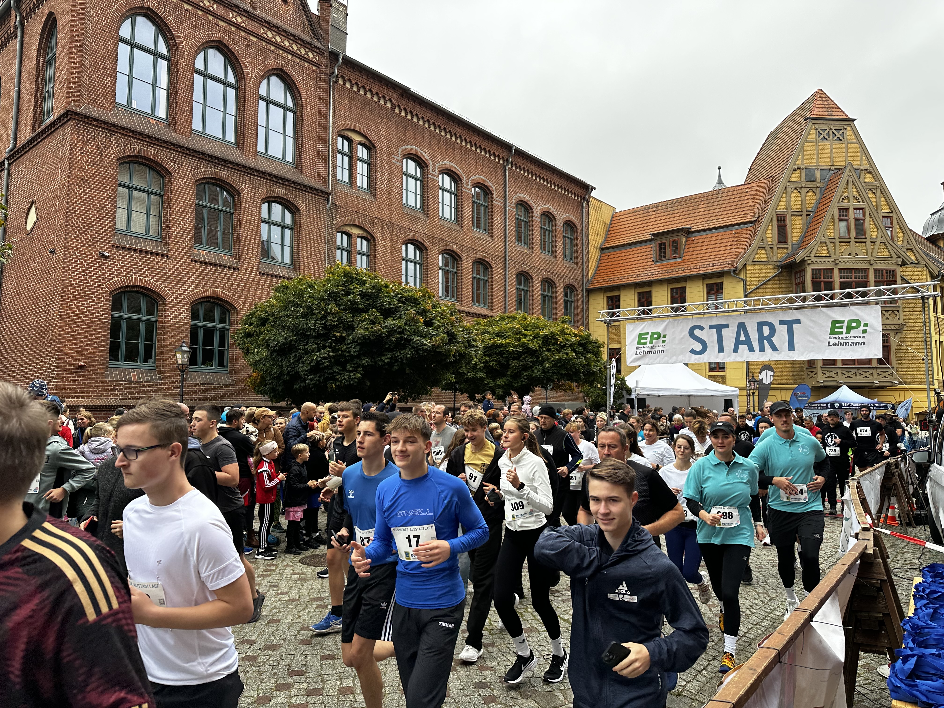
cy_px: 354
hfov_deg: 71.6
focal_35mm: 24
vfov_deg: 56.8
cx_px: 472
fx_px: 654
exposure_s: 1/503
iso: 80
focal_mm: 6.86
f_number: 1.78
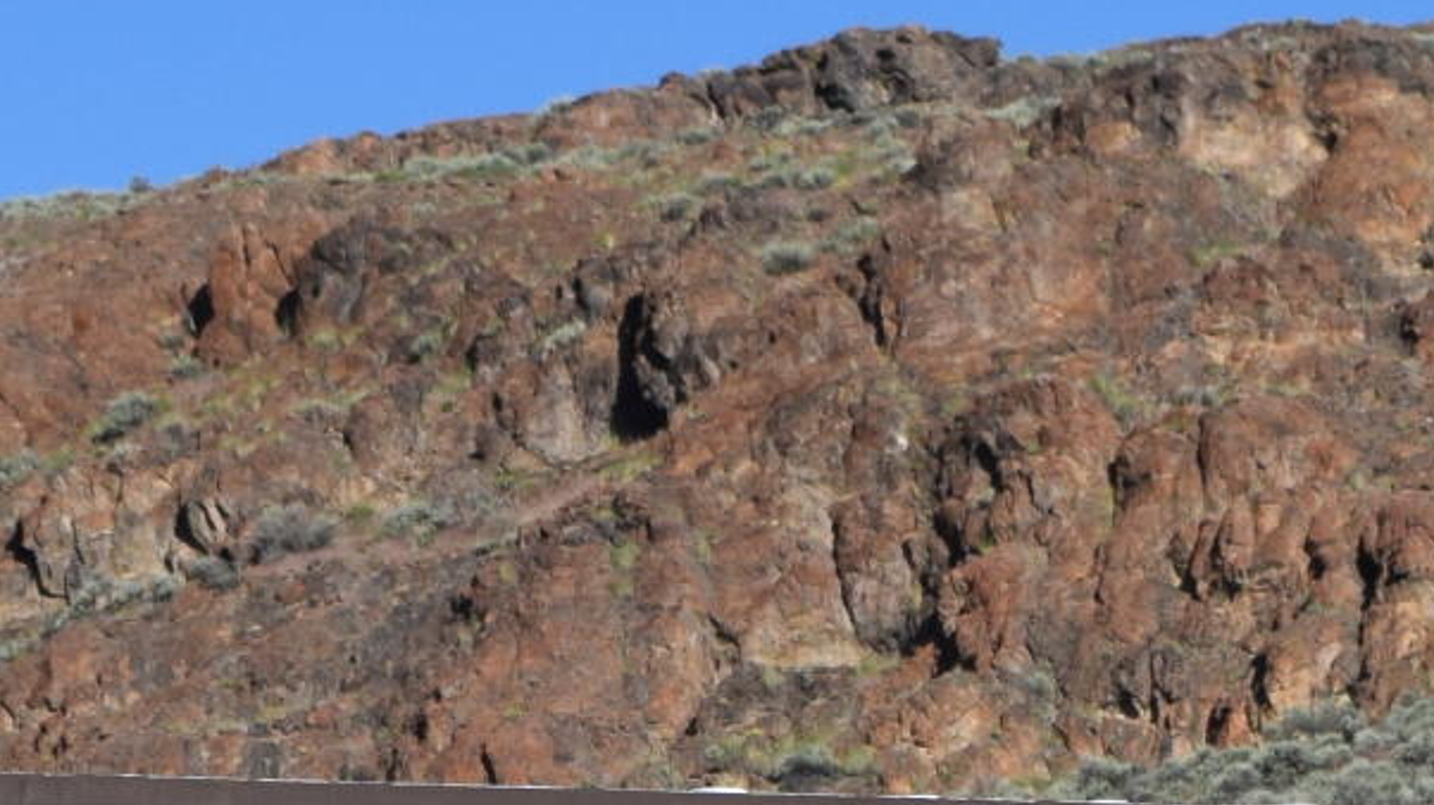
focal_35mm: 353
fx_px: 13402
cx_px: 829
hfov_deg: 6.1
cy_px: 1803
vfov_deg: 3.4
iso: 200
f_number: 10
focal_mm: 45
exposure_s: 1/400
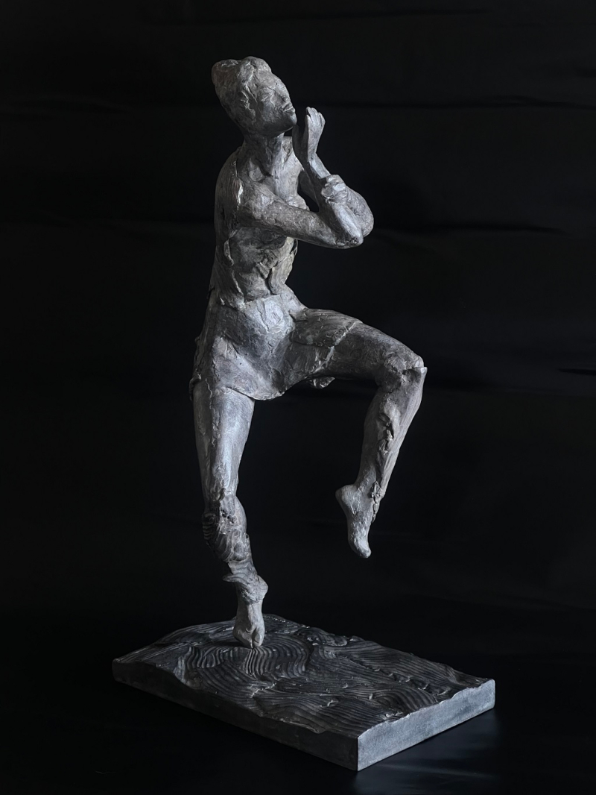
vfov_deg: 30.3
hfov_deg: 22.9
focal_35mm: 64
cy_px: 398
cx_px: 298
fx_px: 1469
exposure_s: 1/61
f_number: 2.2
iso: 160
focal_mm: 7.5
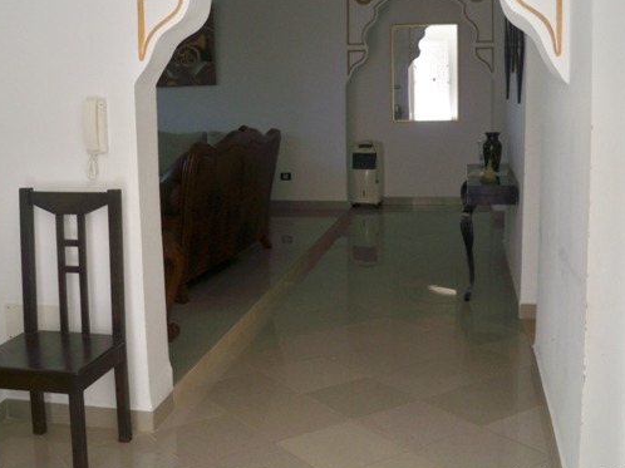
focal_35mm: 45
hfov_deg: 42.1
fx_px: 812
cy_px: 193
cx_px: 309
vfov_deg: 32.1
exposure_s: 1/125
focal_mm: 6.3
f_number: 3.1
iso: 125
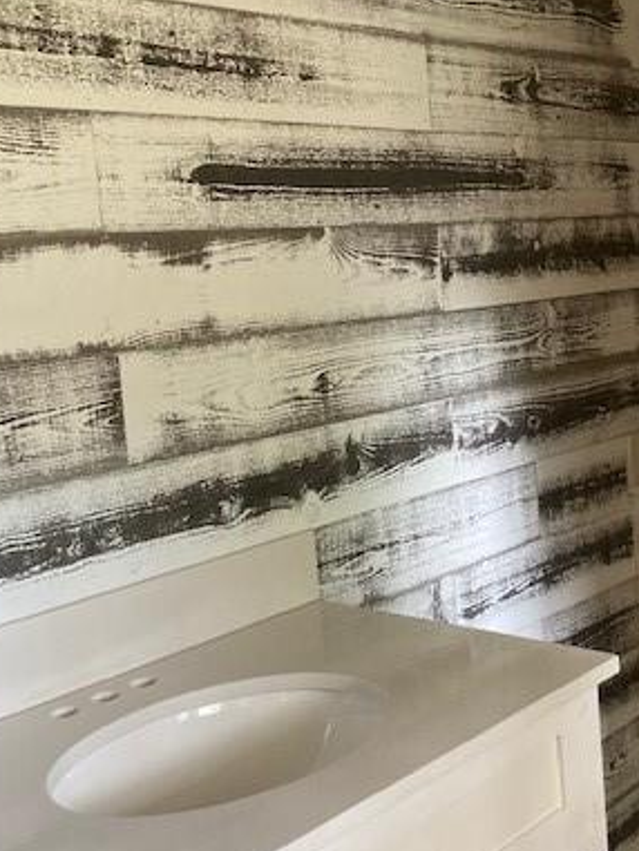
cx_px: 467
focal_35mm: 47
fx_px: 1156
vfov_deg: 40.4
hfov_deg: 30.5
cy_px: 402
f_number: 1.8
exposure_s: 1/40
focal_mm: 3.99
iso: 320
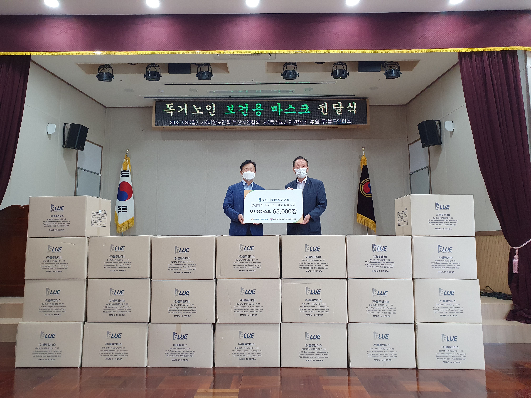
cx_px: 266
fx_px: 399
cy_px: 199
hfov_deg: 67.3
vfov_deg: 53.1
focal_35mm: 26
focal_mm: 4.32
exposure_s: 1/120
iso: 320
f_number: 2.4
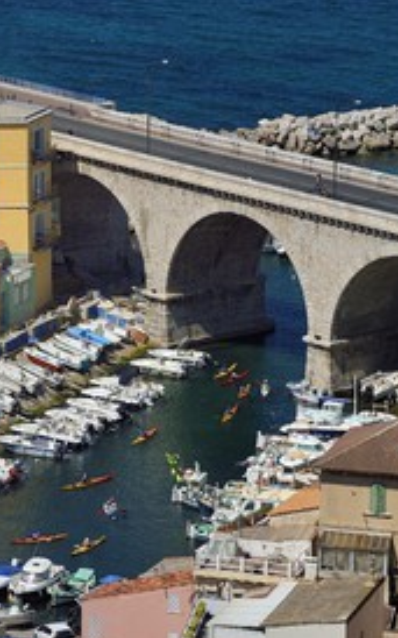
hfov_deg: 6.5
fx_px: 3527
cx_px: 130
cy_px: 324
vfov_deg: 10.3
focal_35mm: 203
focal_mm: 130
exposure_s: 1/400
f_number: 14
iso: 200
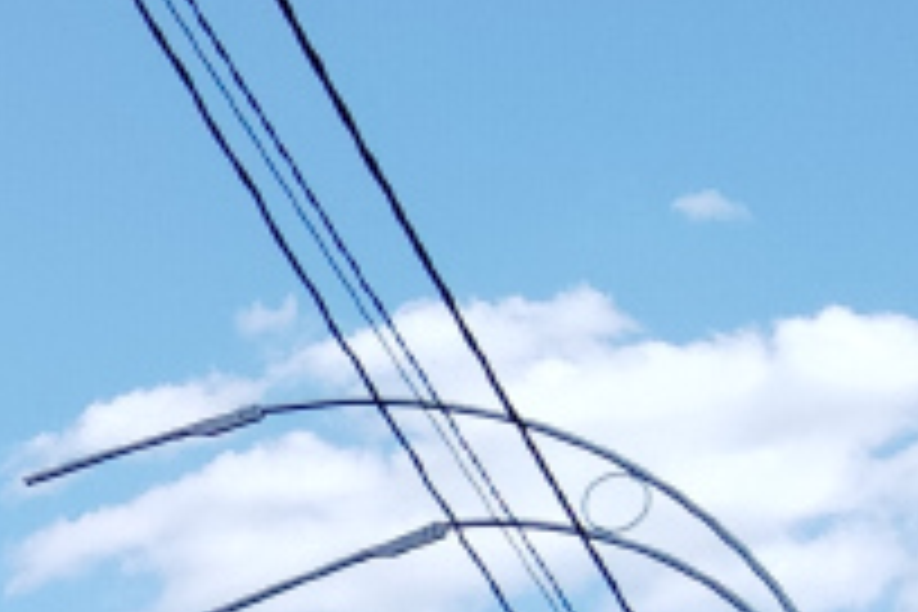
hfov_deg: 9.4
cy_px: 1622
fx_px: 4743
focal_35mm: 186
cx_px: -1544
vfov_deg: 6.9
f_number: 1.8
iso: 50
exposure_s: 1/376
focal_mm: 4.22
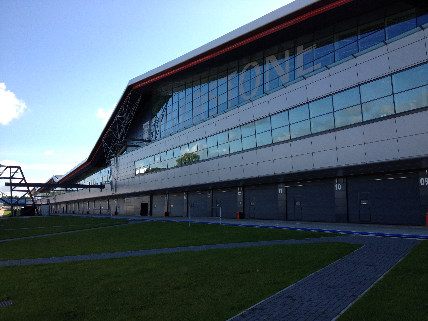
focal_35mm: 35
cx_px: 214
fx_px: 433
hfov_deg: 52.6
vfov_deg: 40.7
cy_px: 160
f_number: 2.4
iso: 64
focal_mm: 4.28
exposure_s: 1/849
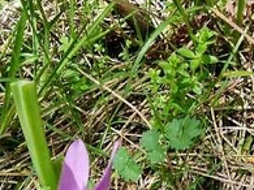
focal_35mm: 77
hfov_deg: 25.3
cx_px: 115
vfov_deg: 17.6
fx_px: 565
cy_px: 265
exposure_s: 1/160
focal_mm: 4.5
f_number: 4
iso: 100
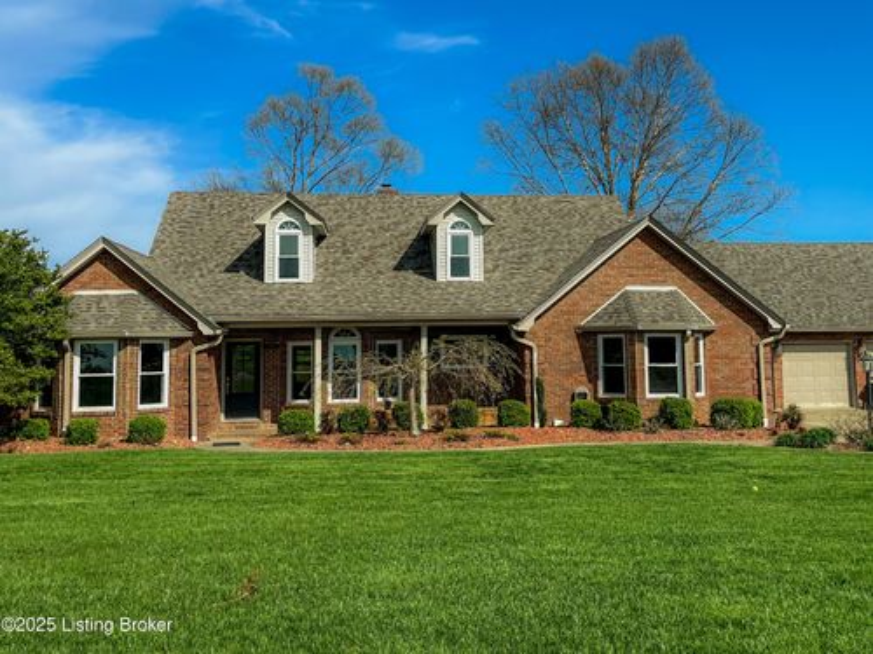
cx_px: 436
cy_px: 327
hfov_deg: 67.3
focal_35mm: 26
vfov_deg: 53.1
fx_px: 656
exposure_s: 1/4149
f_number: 1.6
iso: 50
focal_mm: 5.1
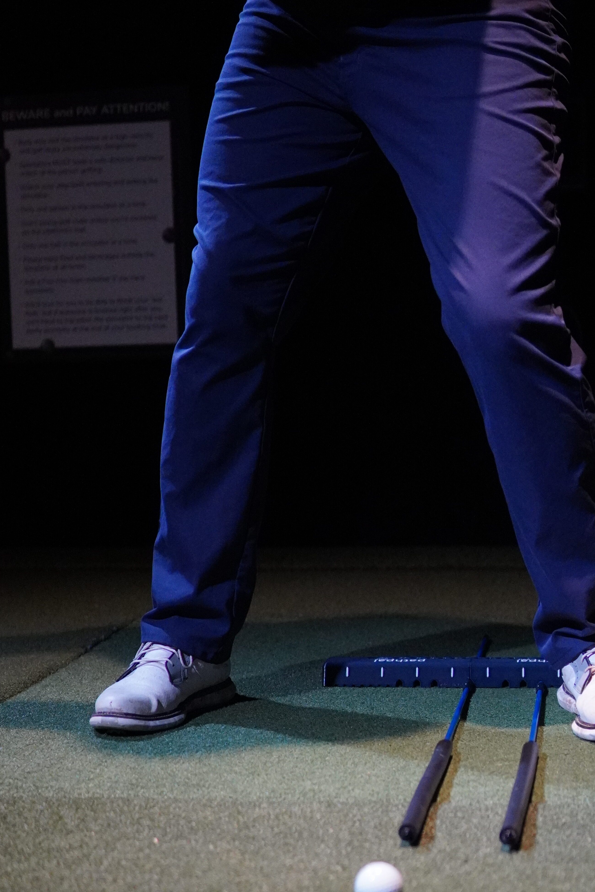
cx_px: 329
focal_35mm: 69
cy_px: 539
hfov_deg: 19.7
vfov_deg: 29.2
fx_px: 1710
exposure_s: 1/3200
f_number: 1.4
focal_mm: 30
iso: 3200
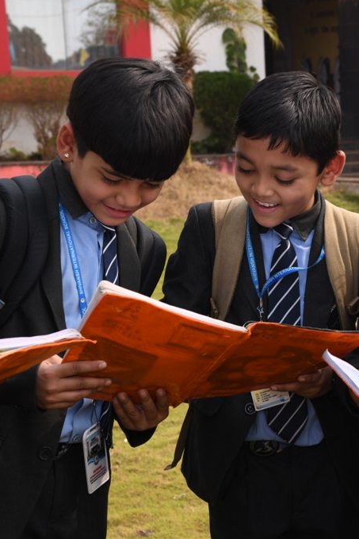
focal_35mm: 113
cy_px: 269
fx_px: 1691
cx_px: 352
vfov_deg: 18.1
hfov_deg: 12.0
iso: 400
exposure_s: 1/250
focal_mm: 75
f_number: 14
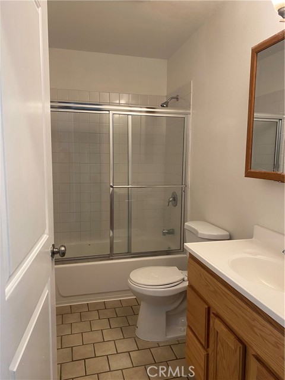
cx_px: 142
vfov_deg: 67.3
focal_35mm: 26
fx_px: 285
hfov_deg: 53.1
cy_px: 190
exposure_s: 1/60
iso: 125
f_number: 1.8
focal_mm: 4.25
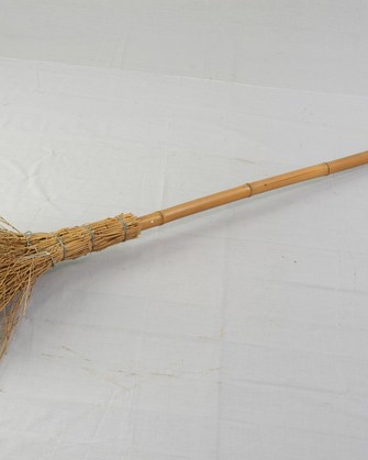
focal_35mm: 73
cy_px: 232
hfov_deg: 20.9
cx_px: 132
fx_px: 994
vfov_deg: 26.1
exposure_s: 1/4
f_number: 8
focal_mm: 34
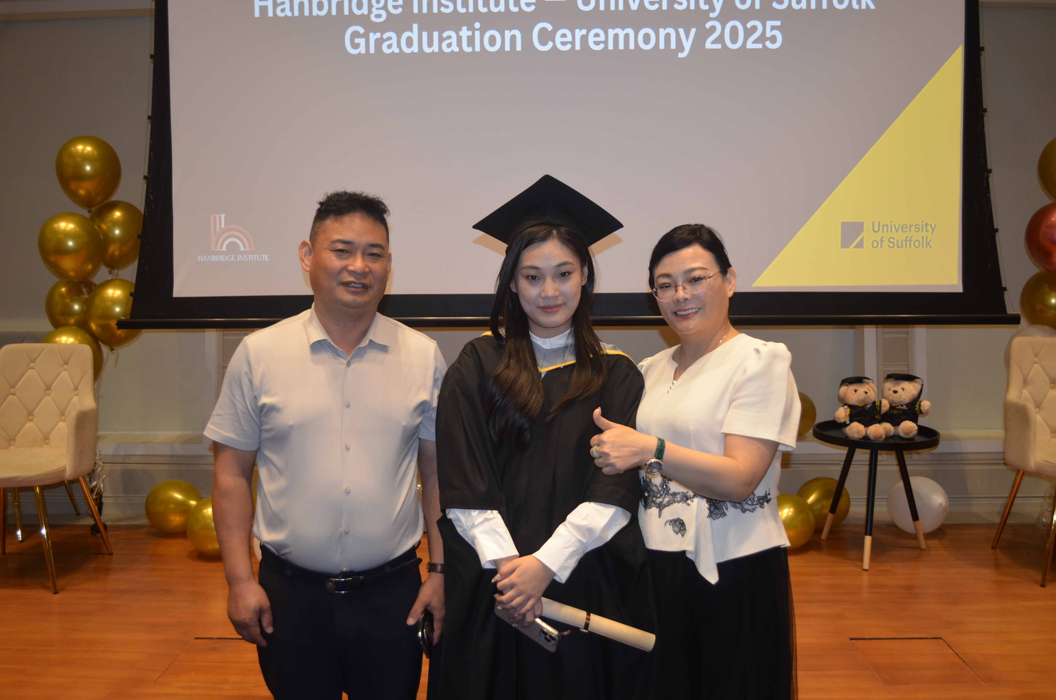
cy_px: 350
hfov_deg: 57.3
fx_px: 966
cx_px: 528
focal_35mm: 33
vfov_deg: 39.8
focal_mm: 22
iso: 640
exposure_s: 1/60
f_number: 4
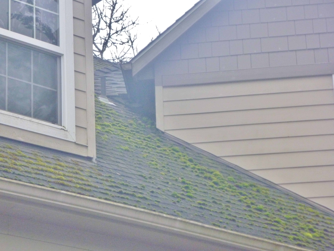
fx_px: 1235
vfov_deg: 11.6
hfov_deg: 15.4
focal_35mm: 128
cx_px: 167
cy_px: 126
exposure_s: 1/60
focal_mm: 22.8
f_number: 5.9
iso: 500
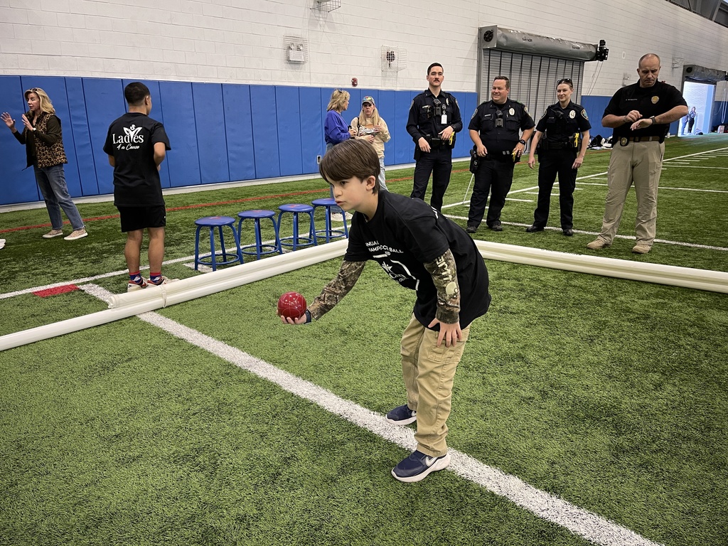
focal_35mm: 25
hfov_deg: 69.4
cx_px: 364
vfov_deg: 54.9
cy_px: 273
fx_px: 526
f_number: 1.6
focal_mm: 5.1
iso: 160
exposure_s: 1/60
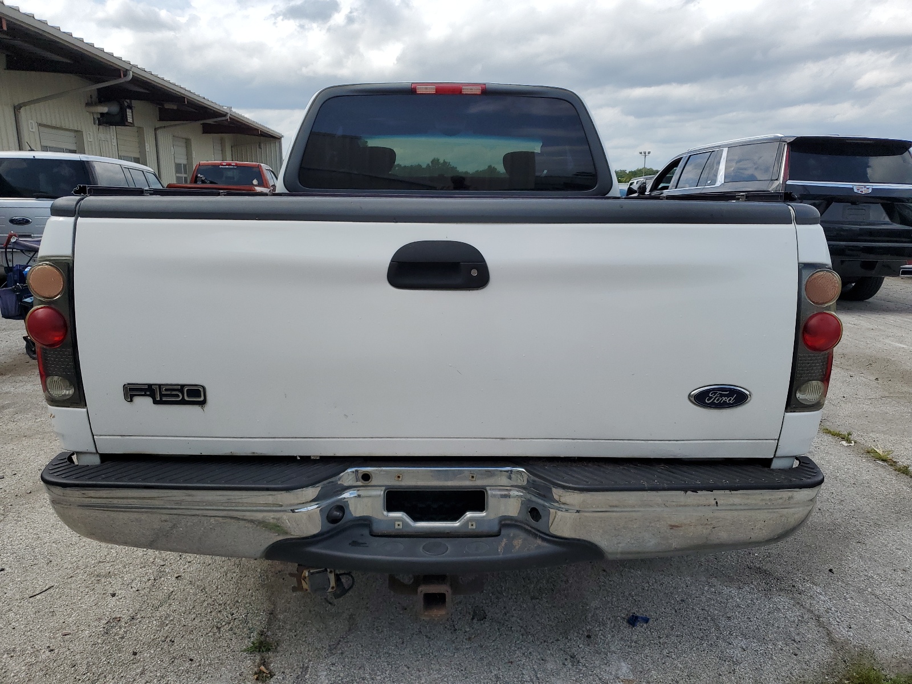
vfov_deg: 53.1
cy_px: 342
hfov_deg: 67.3
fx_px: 685
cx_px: 456
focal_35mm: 26
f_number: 1.5
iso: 50
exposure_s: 1/3333
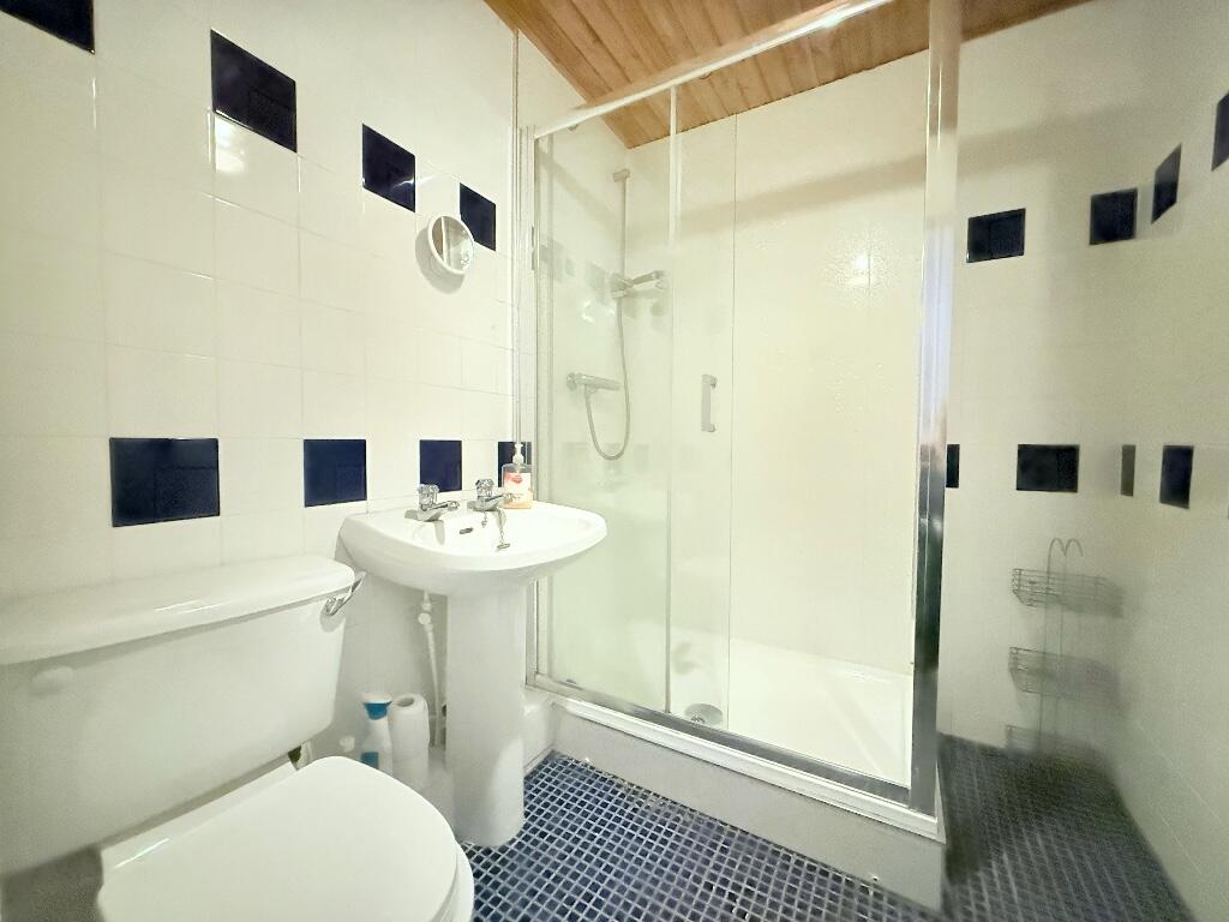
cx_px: 614
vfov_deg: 85.7
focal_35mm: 14
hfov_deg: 102.1
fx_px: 497
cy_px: 461
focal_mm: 2.22
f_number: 2.2
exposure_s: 1/50
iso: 1250
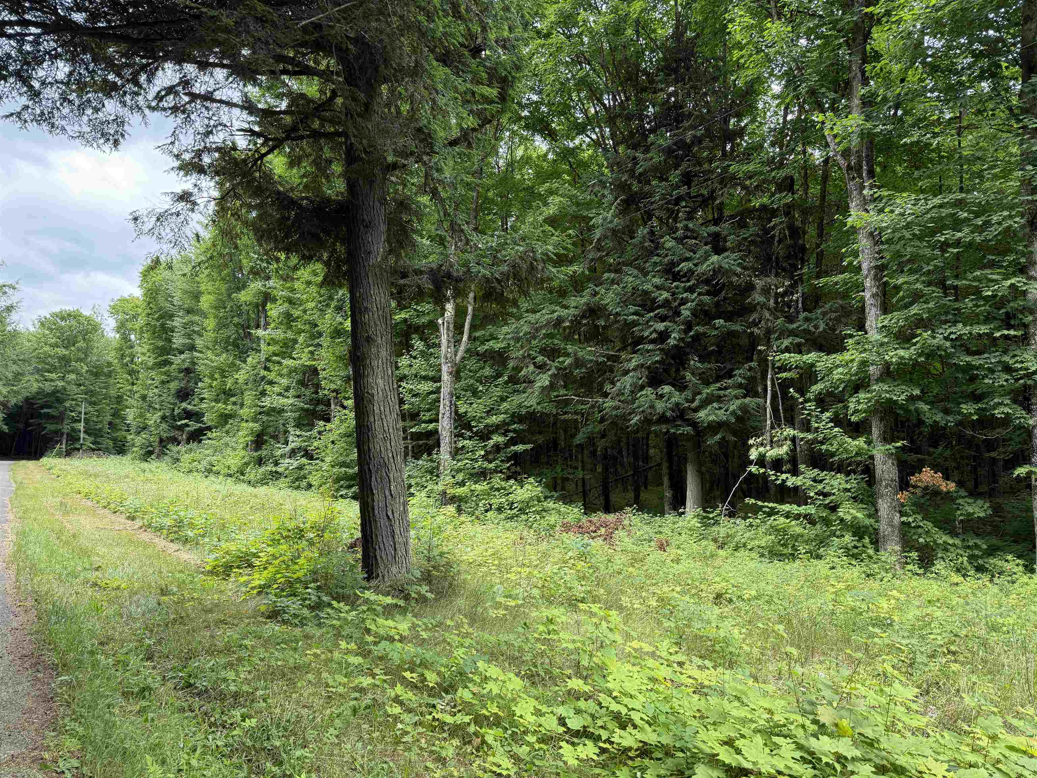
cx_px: 518
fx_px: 719
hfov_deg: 71.6
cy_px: 389
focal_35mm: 24
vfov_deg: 56.8
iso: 100
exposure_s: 1/314
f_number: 1.78
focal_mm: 6.76
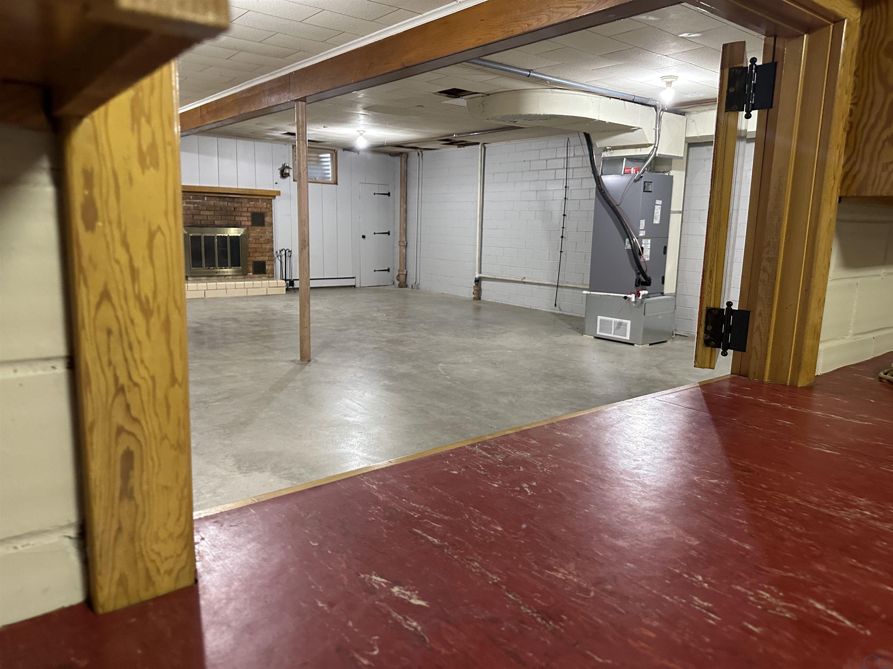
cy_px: 334
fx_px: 619
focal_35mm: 24
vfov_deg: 56.8
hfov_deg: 71.6
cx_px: 446
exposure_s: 1/60
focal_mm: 6.86
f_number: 1.78
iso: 500
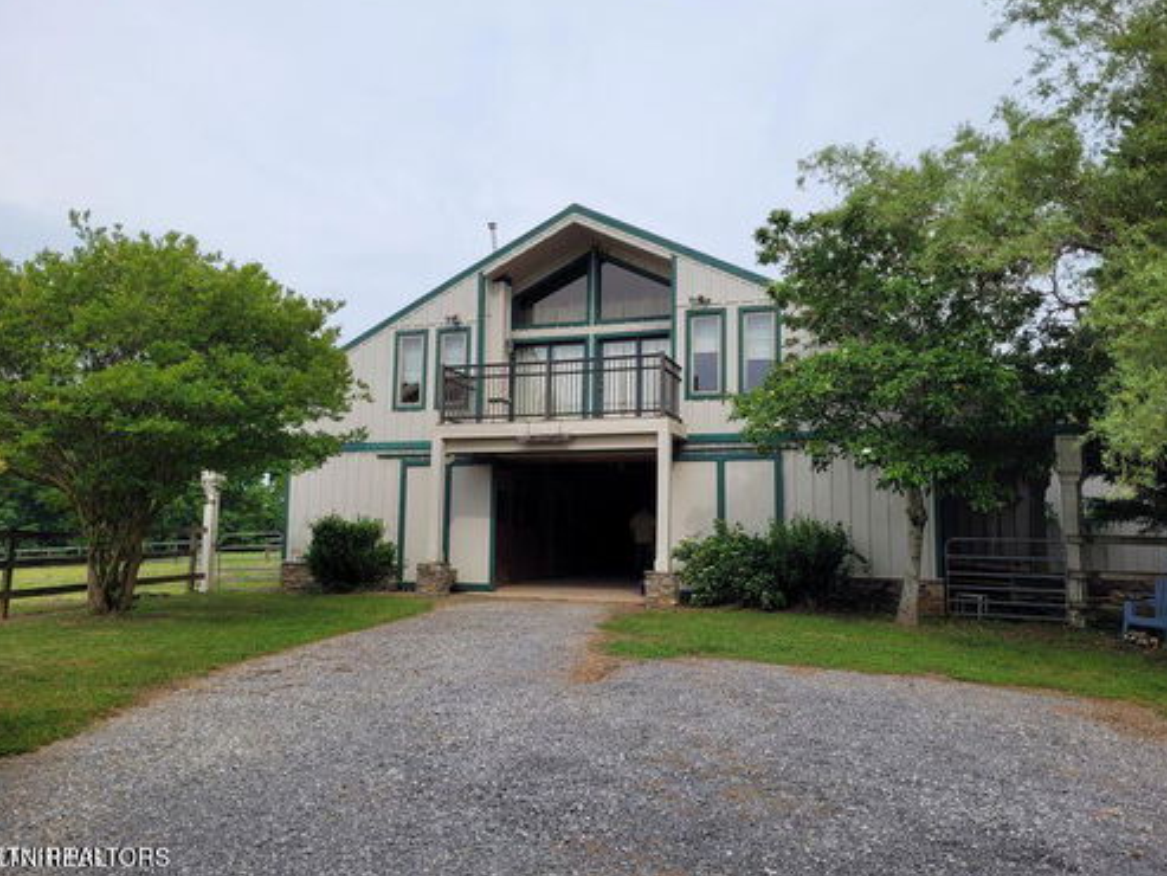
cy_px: 443
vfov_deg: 51.4
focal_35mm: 27
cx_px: 587
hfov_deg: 65.3
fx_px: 910
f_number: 1.8
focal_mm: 5.4
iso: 40
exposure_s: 1/1869
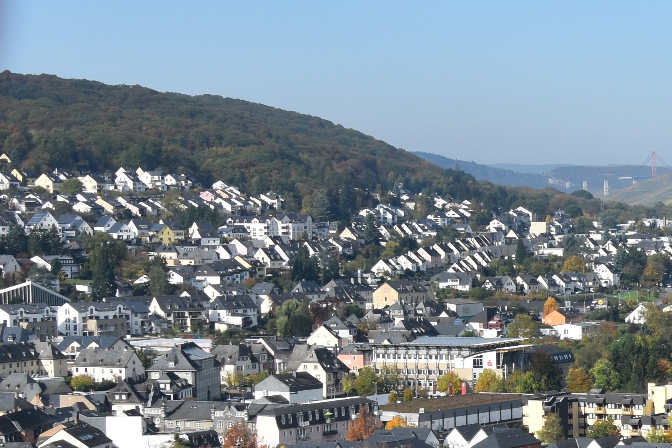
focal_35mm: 129
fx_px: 2402
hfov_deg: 14.6
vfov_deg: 10.6
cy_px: 374
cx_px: 1056
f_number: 9
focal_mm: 25
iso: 200
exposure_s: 1/320
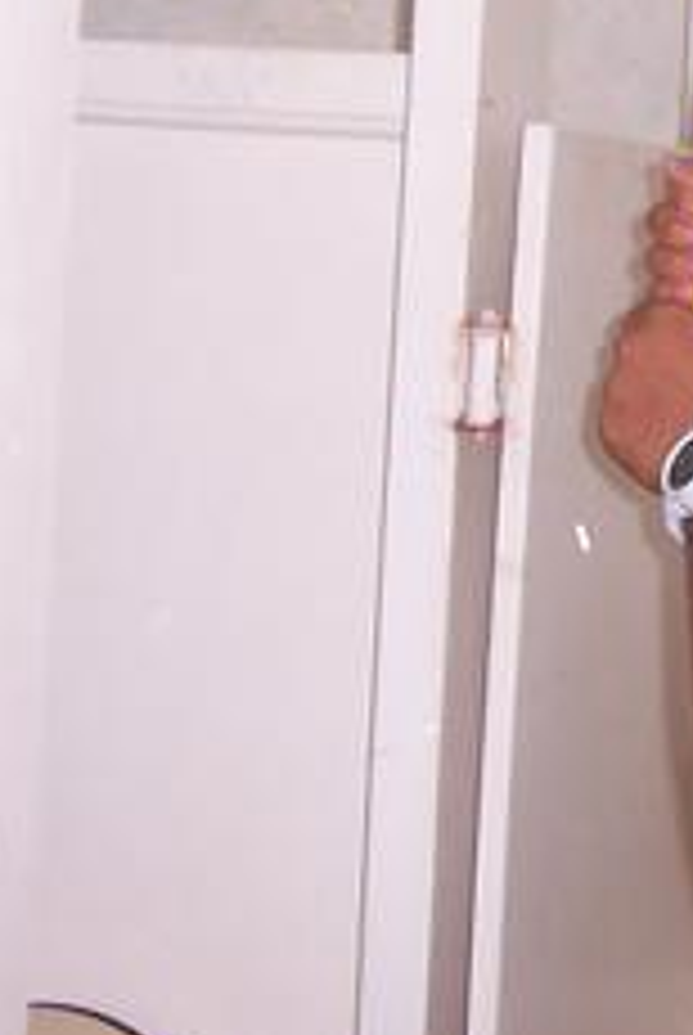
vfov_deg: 19.1
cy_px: 22
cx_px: 891
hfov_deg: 12.8
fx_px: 2994
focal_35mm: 104
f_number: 3
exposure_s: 1/60
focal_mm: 6
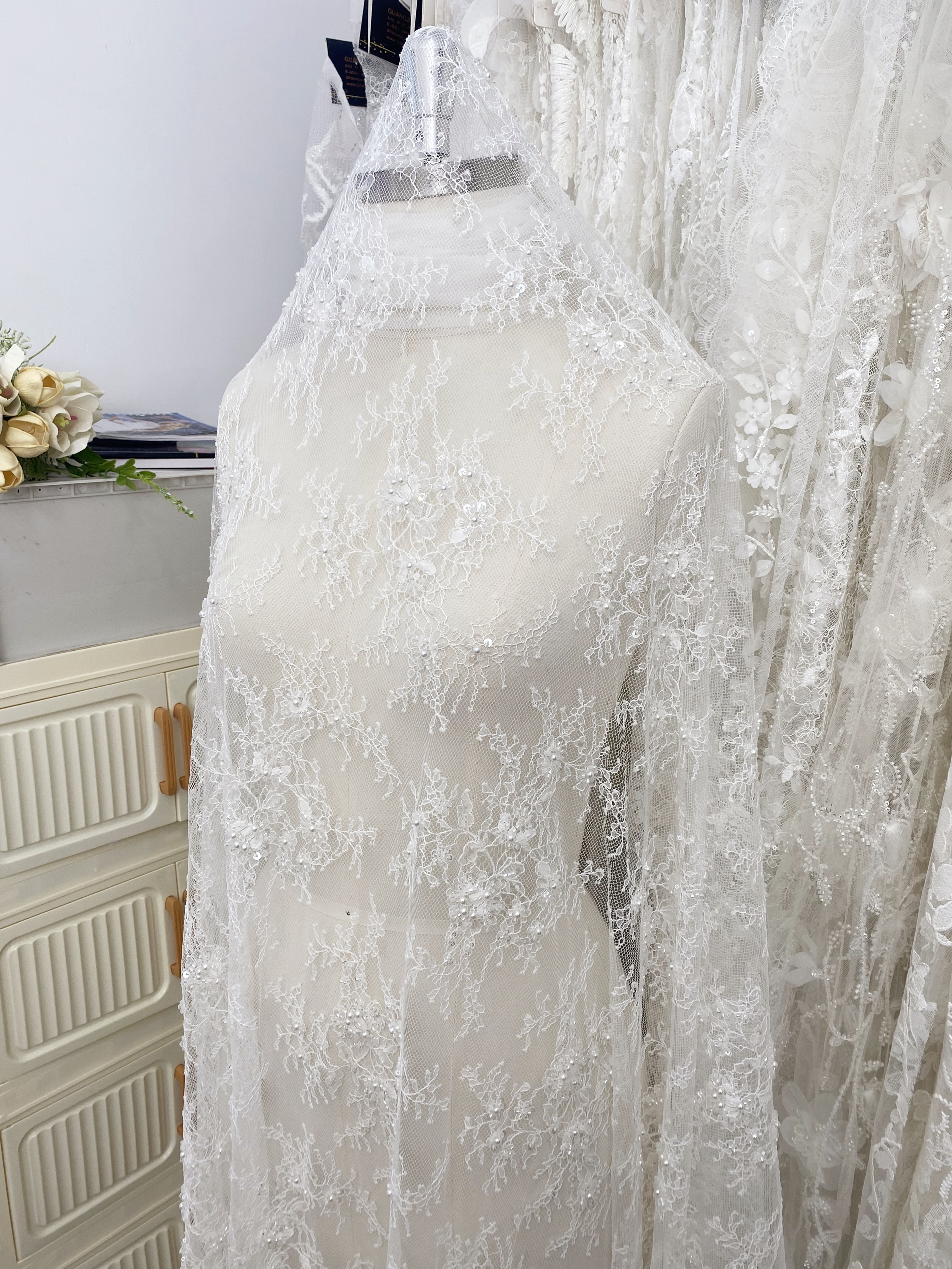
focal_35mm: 26
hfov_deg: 53.1
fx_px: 953
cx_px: 476
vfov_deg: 67.3
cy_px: 634
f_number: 1.8
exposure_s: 1/100
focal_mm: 4.25
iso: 32
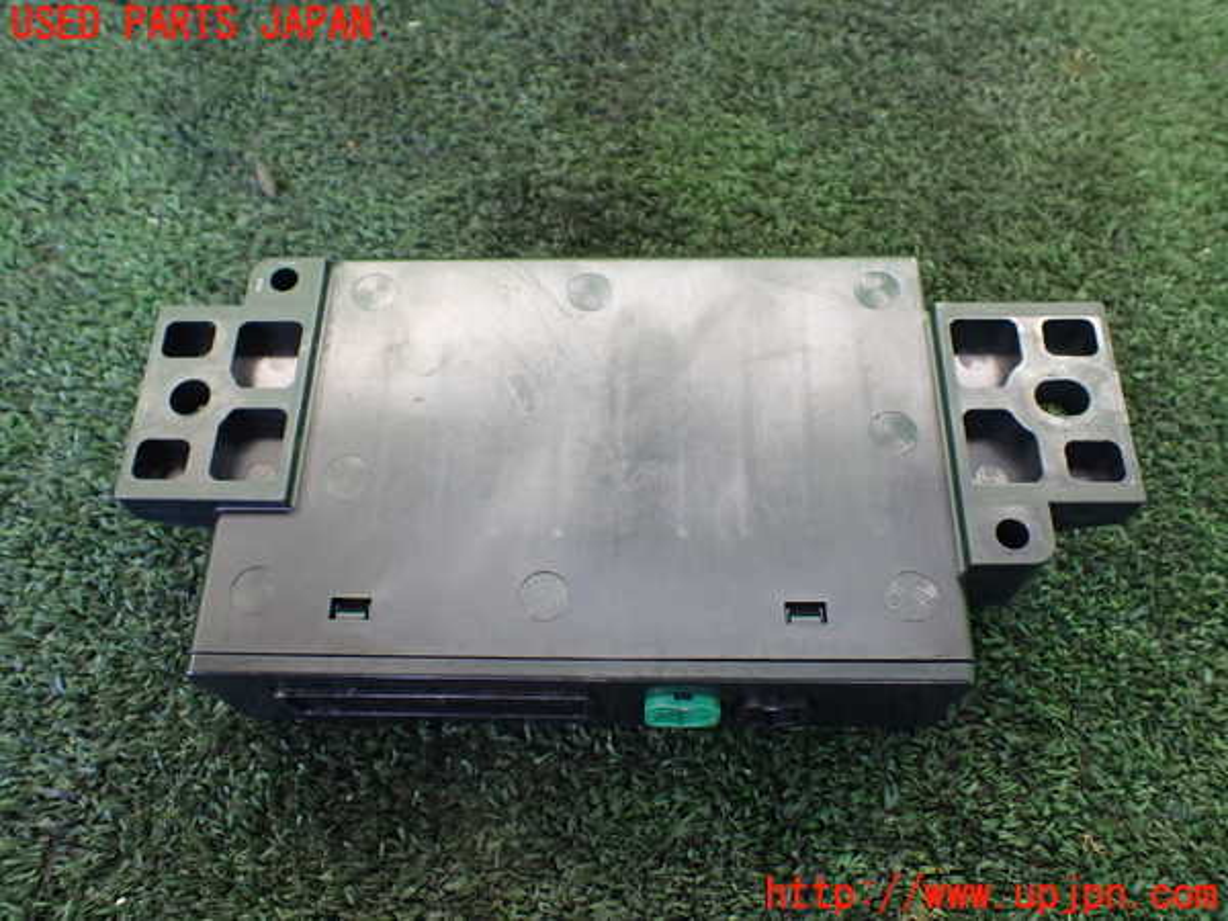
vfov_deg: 46.8
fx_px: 1064
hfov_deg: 60.0
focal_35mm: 30
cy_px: 460
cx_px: 614
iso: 400
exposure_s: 1/125
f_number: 2.3
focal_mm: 5.4
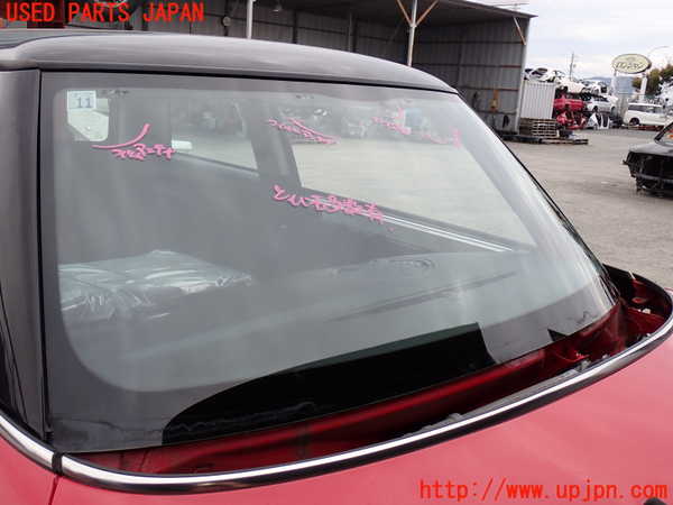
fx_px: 700
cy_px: 252
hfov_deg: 51.4
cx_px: 336
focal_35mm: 36
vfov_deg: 39.7
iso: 100
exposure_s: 1/250
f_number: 3.5
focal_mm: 6.37
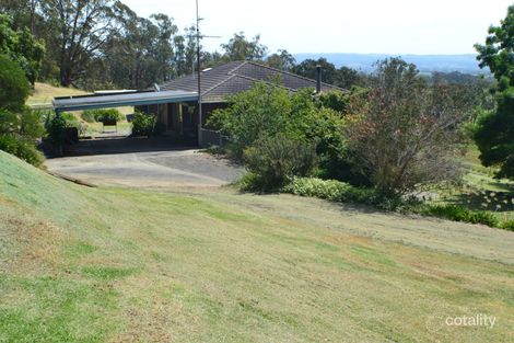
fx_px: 771
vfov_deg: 25.0
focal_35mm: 54
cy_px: 172
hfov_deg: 36.9
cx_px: 257
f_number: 10
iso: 400
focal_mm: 36
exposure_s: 1/250
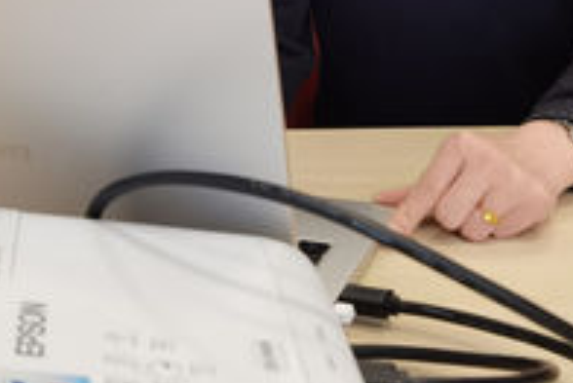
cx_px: 88
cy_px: -152
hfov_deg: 23.2
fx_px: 1370
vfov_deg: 15.0
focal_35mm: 86
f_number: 1.9
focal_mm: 6.71
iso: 125
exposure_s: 1/100
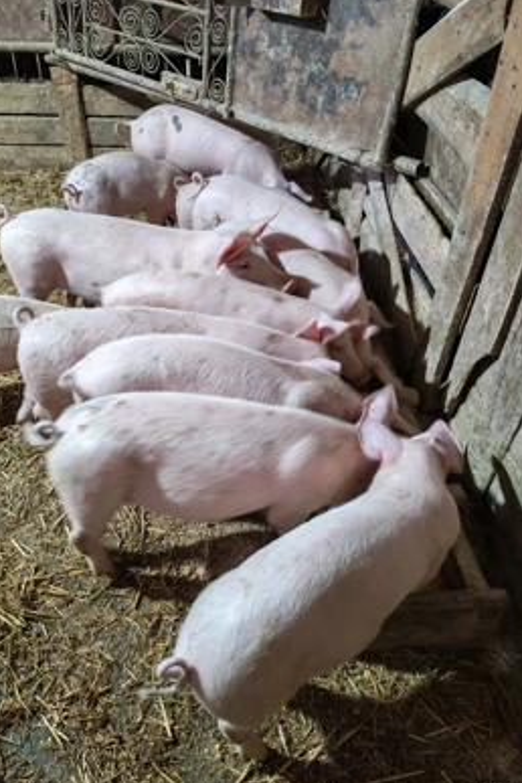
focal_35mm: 29
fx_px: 631
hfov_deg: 44.9
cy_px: 393
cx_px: 227
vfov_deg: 63.7
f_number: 1.9
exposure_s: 1/25
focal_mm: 6.12
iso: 2500
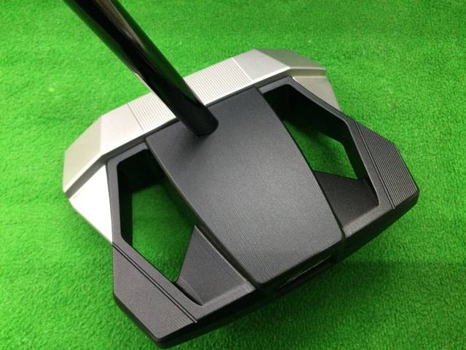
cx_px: 233
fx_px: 417
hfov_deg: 58.4
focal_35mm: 31
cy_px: 175
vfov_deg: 45.4
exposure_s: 1/30
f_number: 2.4
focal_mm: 3.3
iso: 200
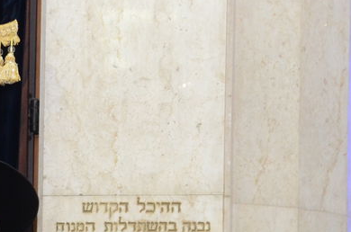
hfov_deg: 7.6
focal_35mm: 269
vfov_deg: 5.0
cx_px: -131
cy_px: 357
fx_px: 2616
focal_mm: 50
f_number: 5.6
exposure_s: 1/160
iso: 1000
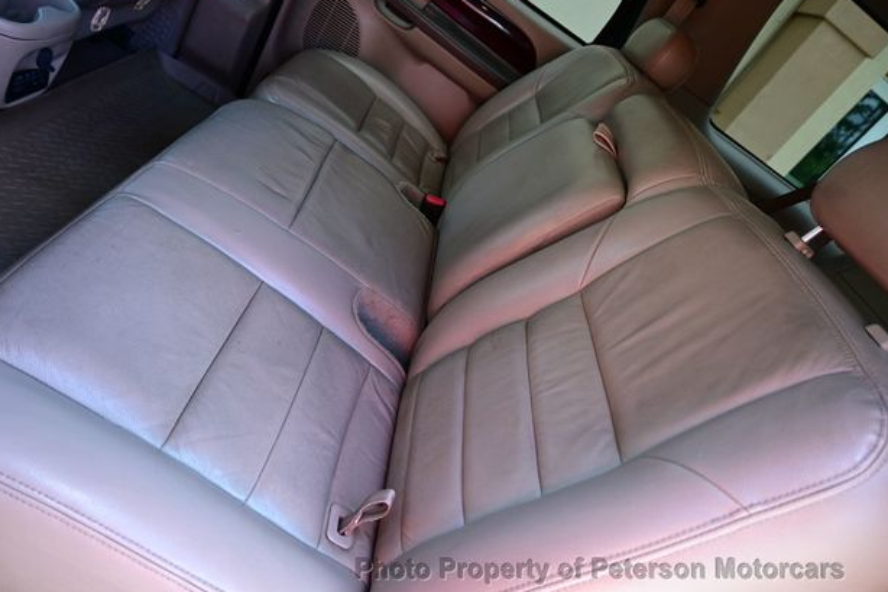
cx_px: 430
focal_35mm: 25
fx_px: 616
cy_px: 288
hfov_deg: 71.5
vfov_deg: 51.3
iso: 100
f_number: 3.5
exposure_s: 1/40
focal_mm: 16
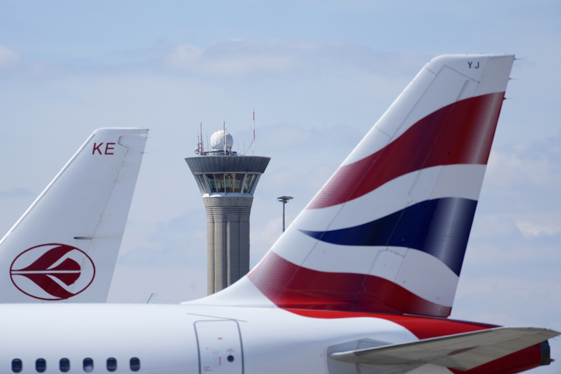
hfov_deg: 5.2
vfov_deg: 3.4
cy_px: 187
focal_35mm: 400
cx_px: 280
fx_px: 6231
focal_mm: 400
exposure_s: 1/800
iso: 200
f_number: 7.1
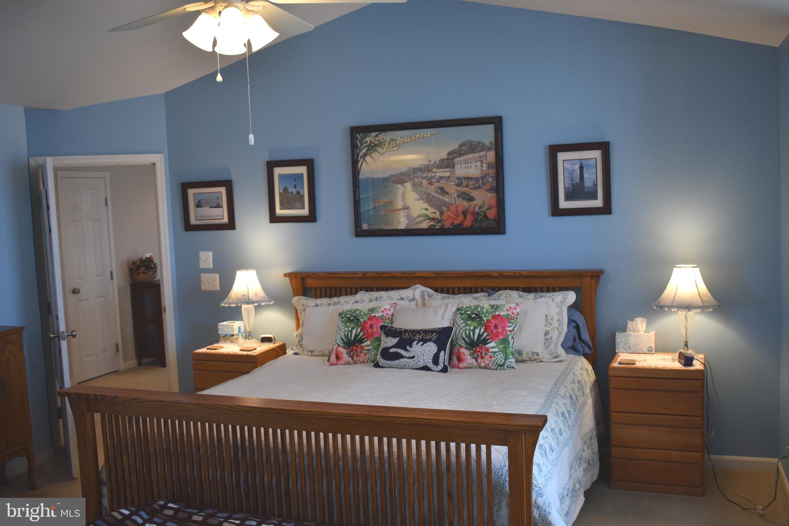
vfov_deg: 38.4
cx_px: 394
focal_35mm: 34
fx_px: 756
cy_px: 263
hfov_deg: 55.1
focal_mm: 23
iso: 400
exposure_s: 1/60
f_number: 4
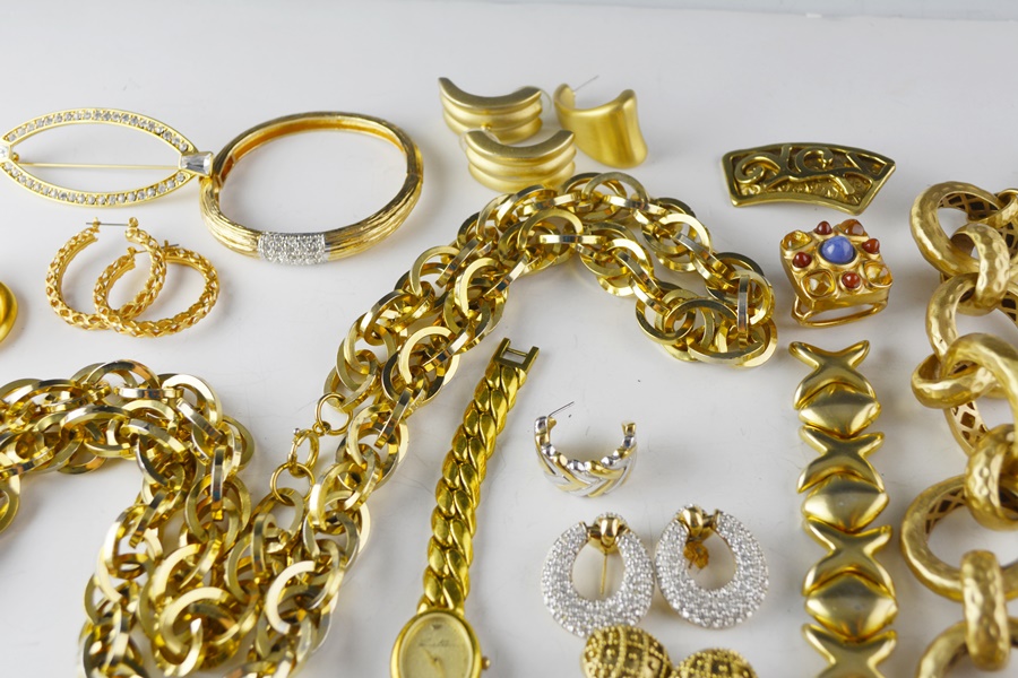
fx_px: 1188
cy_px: 339
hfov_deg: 46.4
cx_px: 509
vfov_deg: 31.9
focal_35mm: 42
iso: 200
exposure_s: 1/125
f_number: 5.6
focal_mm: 28
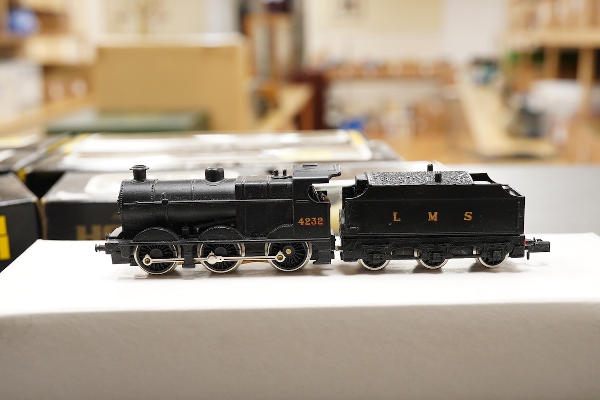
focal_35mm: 45
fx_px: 750
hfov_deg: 43.6
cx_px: 300
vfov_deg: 29.9
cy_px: 200
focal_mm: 30
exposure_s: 1/80
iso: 2500
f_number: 11
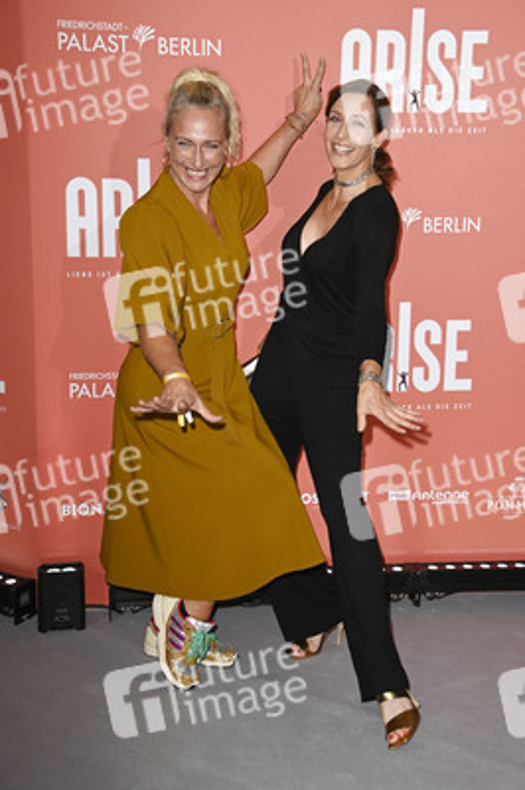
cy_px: 395
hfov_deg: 24.2
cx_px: 262
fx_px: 1227
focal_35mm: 56
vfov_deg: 35.7
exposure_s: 1/250
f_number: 5.6
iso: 640
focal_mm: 56
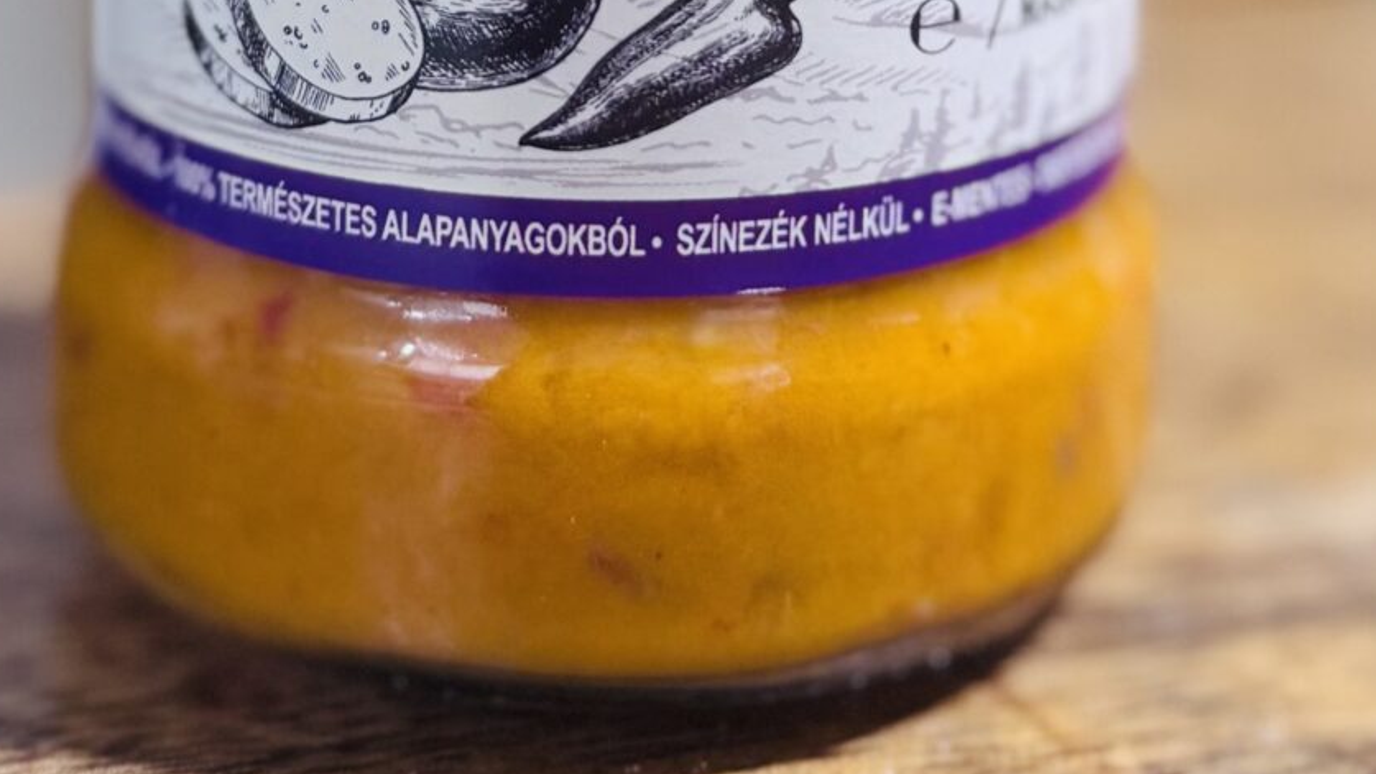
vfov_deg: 14.1
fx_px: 2919
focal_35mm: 80
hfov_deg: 26.5
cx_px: 766
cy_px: -403
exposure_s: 1/50
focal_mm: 6.76
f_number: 1.78
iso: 250
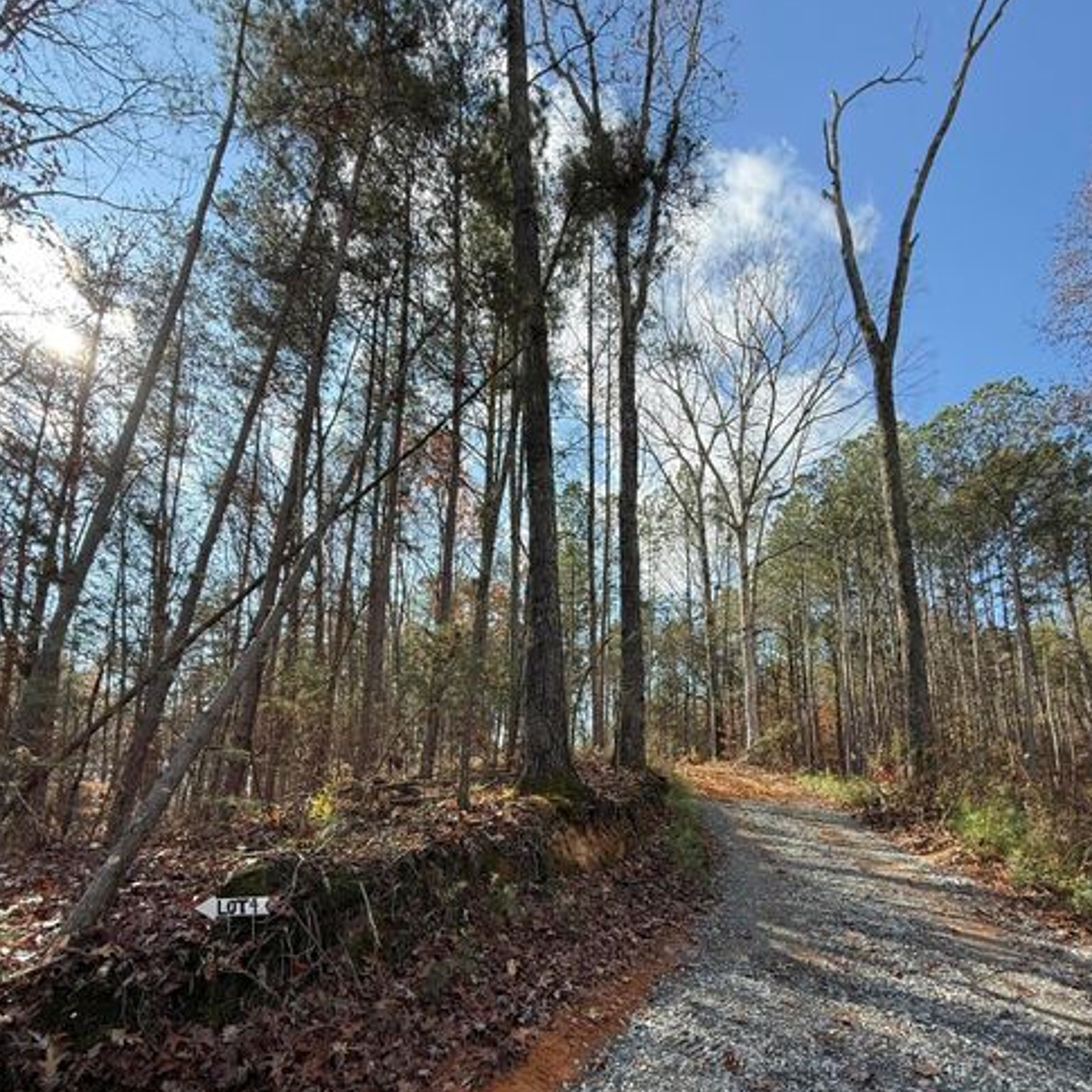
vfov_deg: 81.9
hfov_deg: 84.0
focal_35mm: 17
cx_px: 554
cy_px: 704
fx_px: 607
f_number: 2.2
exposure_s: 1/658
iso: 64
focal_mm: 2.22
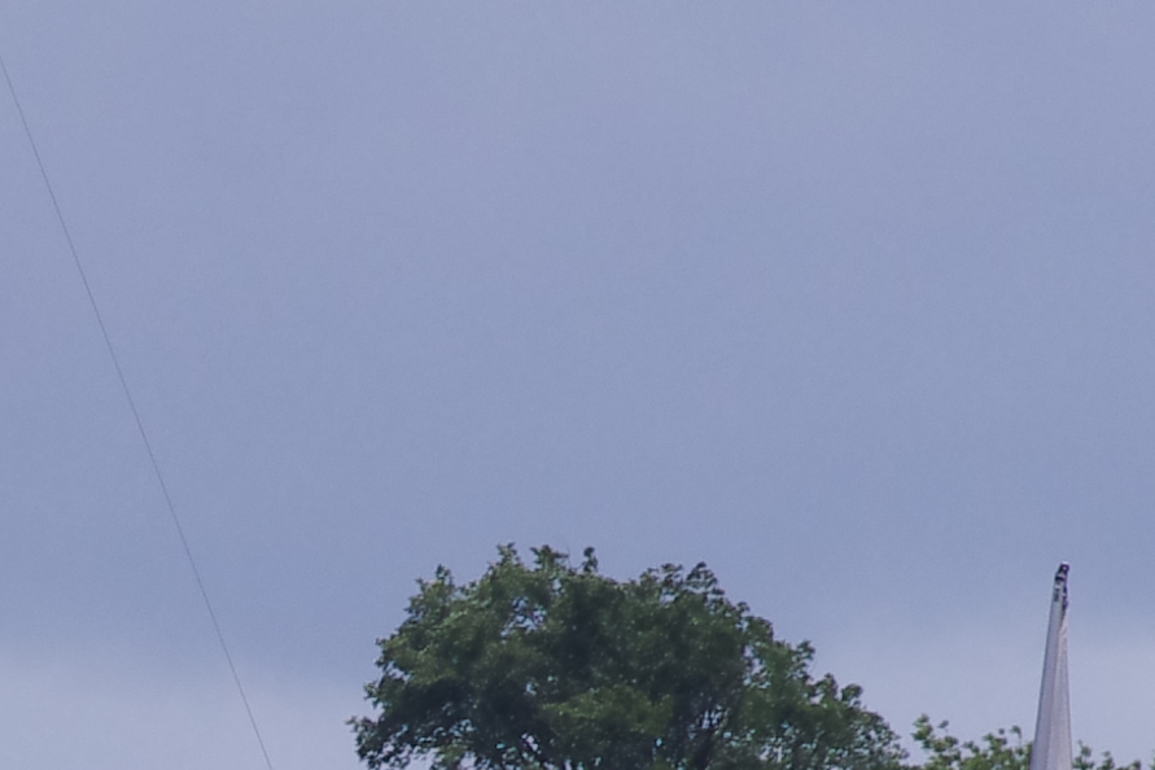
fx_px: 46261
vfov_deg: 1.0
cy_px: 1266
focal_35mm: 1442
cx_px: -171
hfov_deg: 1.4
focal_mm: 200
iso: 400
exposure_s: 1/400
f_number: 14
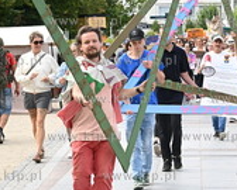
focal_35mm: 145
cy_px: 80
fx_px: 1019
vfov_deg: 10.7
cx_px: 189
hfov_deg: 13.2
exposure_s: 1/500
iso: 400
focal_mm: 65
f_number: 5.6
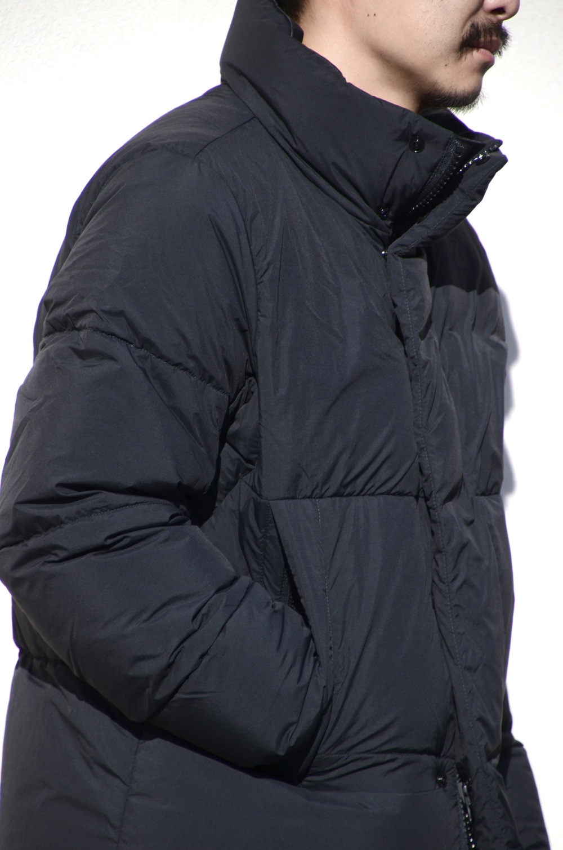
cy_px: 425
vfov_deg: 5.7
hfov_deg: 3.8
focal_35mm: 360
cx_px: 282
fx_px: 8479
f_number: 6.3
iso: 125
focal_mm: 240
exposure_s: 1/1000
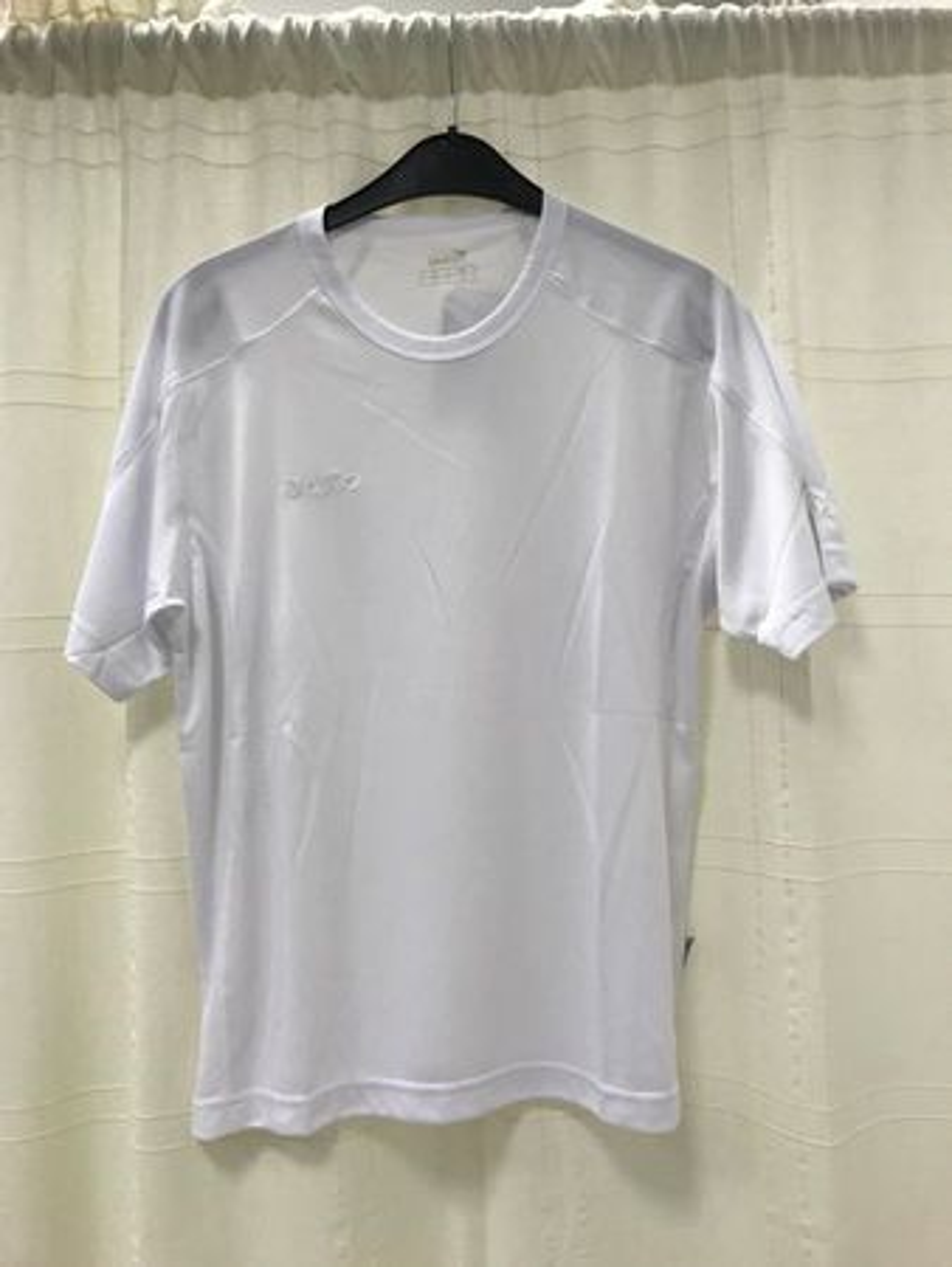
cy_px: 634
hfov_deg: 49.8
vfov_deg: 63.4
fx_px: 1026
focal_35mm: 28
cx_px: 476
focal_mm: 3.99
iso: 25
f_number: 1.8
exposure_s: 1/33
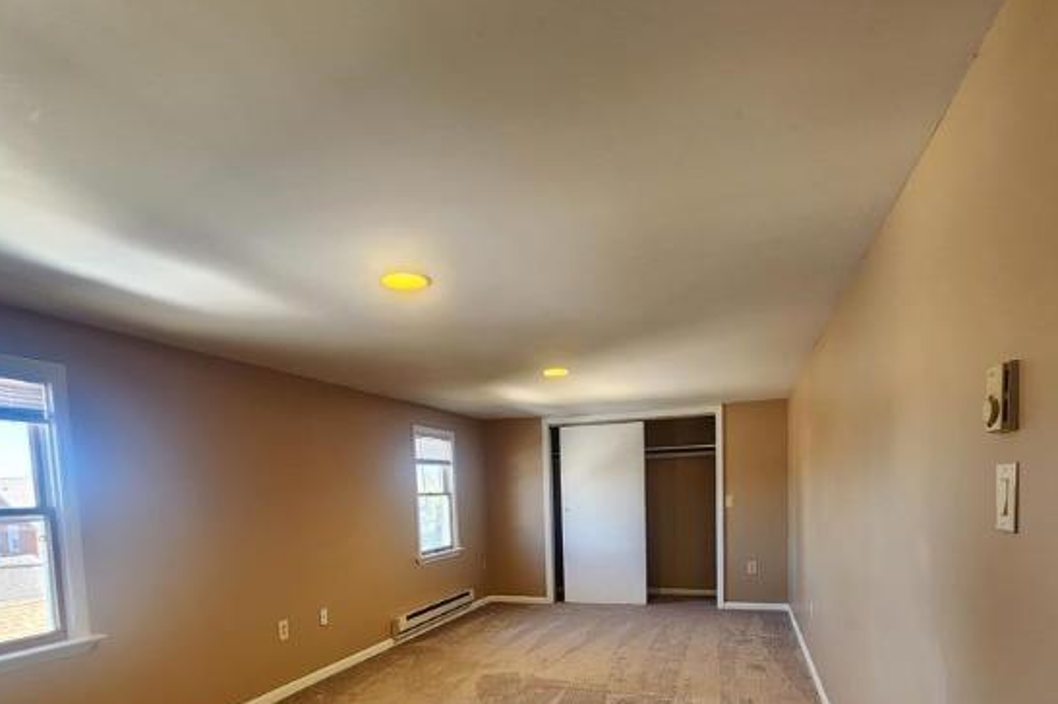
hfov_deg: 86.9
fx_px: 558
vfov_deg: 60.5
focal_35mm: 19
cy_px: 538
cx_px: 534
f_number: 2.2
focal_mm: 2.2
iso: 250
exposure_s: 1/60
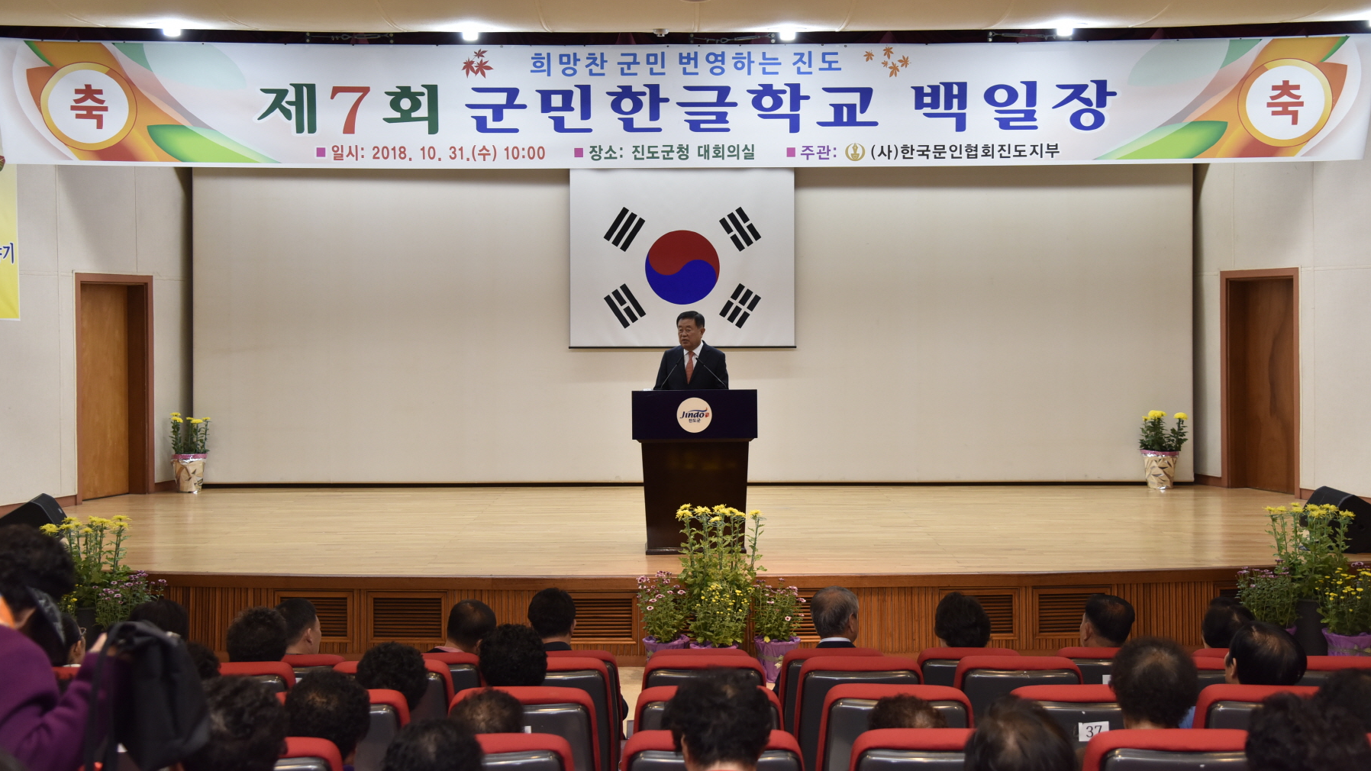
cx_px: 685
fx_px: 1527
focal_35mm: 42
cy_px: 333
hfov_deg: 48.4
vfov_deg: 28.3
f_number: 4.5
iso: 1000
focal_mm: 40
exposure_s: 1/125
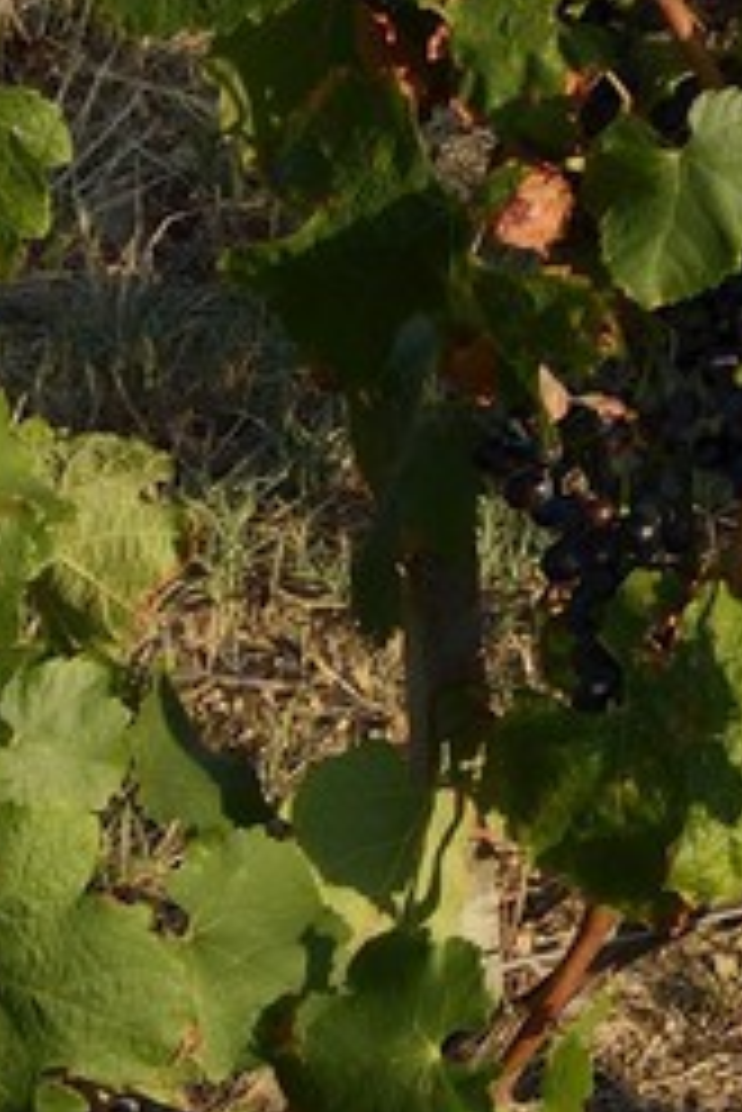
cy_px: -2183
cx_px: 2253
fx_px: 8983
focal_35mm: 291
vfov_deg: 6.5
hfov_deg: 4.5
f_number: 10
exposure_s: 1/250
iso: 200
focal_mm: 45
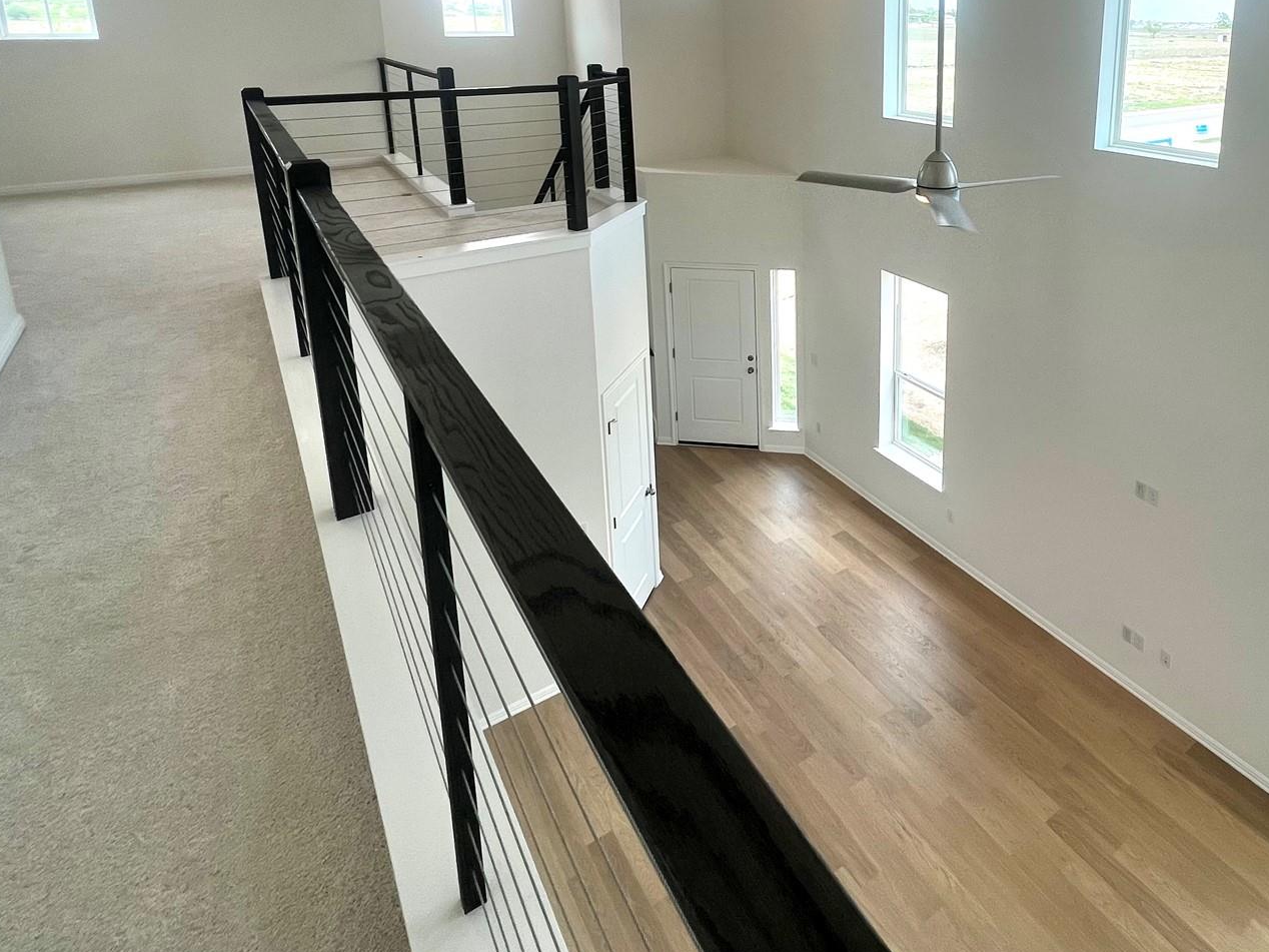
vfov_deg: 58.8
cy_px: 196
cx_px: 873
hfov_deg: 75.8
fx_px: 770
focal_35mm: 21
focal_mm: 1.57
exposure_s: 1/130
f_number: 1.8
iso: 32
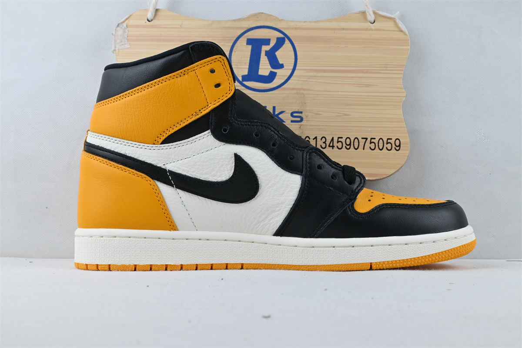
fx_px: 631
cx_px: 261
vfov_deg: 30.8
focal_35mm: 44
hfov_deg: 45.0
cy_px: 174
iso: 1000
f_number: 10
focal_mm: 29
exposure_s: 1/160
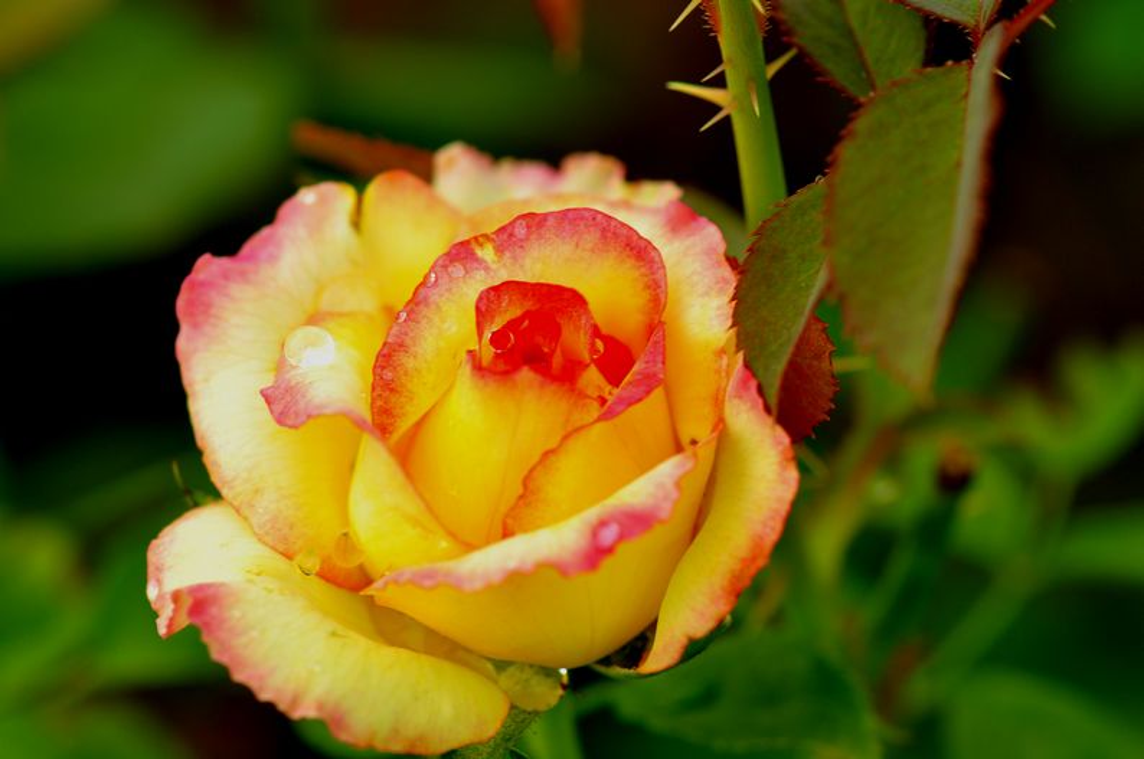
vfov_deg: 8.7
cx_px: 572
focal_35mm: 158
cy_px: 380
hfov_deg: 13.1
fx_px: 4998
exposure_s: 1/100
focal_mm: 105
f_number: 5.6
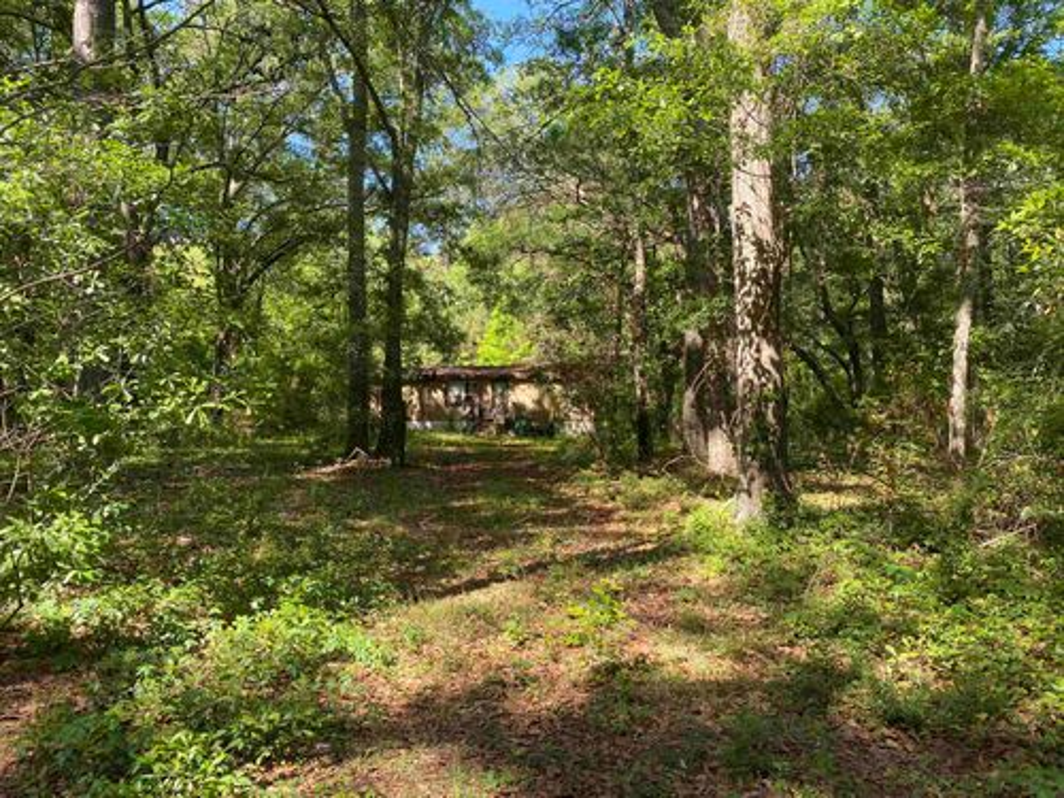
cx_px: 532
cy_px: 399
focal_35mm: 26
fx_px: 799
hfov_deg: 67.3
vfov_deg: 53.1
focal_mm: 4.25
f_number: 1.8
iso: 32
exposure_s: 1/328
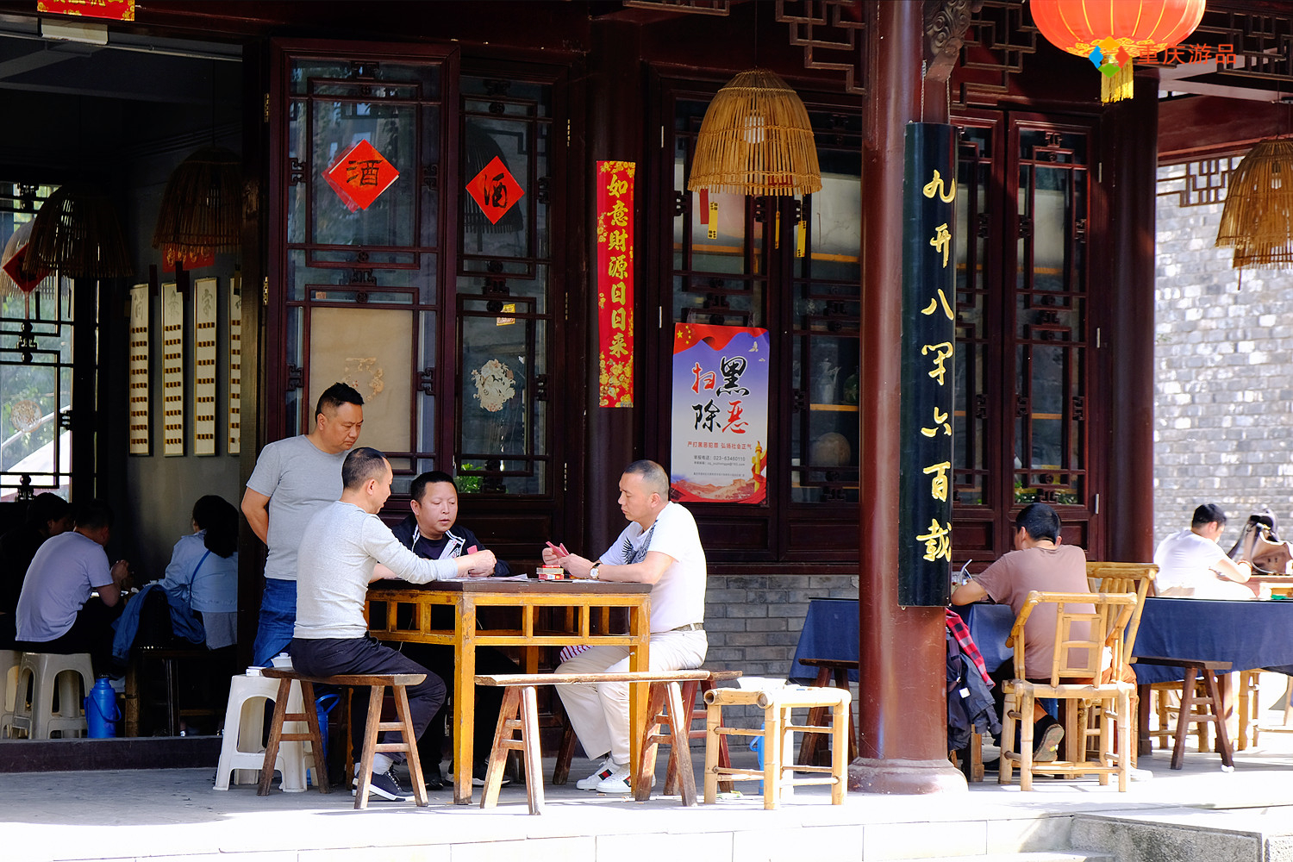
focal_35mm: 83
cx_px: 646
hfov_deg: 24.5
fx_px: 2981
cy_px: 431
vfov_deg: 16.5
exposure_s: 1/58
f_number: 4
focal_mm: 55
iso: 200
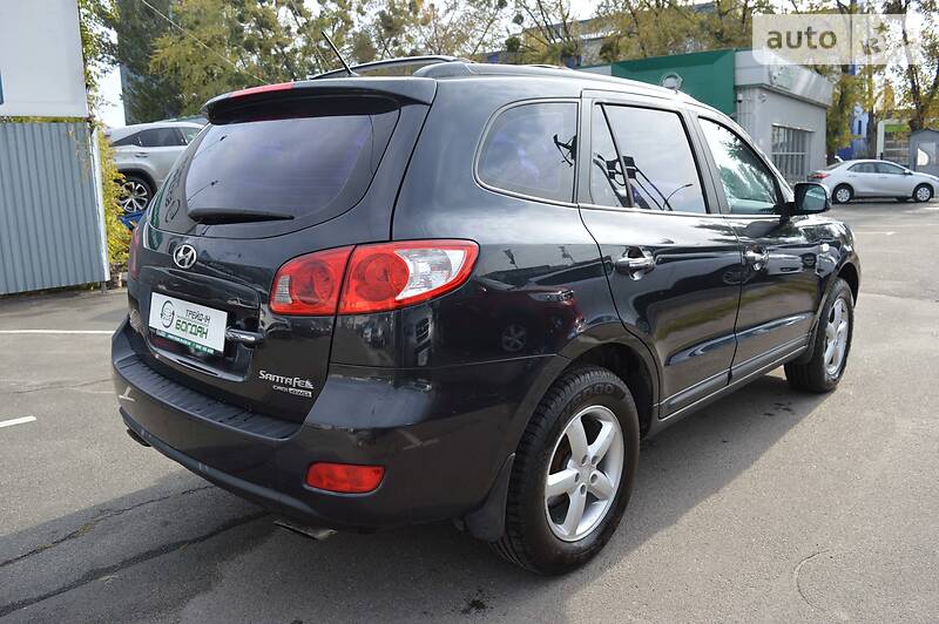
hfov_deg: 67.4
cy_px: 312
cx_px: 470
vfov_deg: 47.9
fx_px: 704
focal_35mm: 27
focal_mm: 18
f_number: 6.3
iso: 100
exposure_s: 1/160
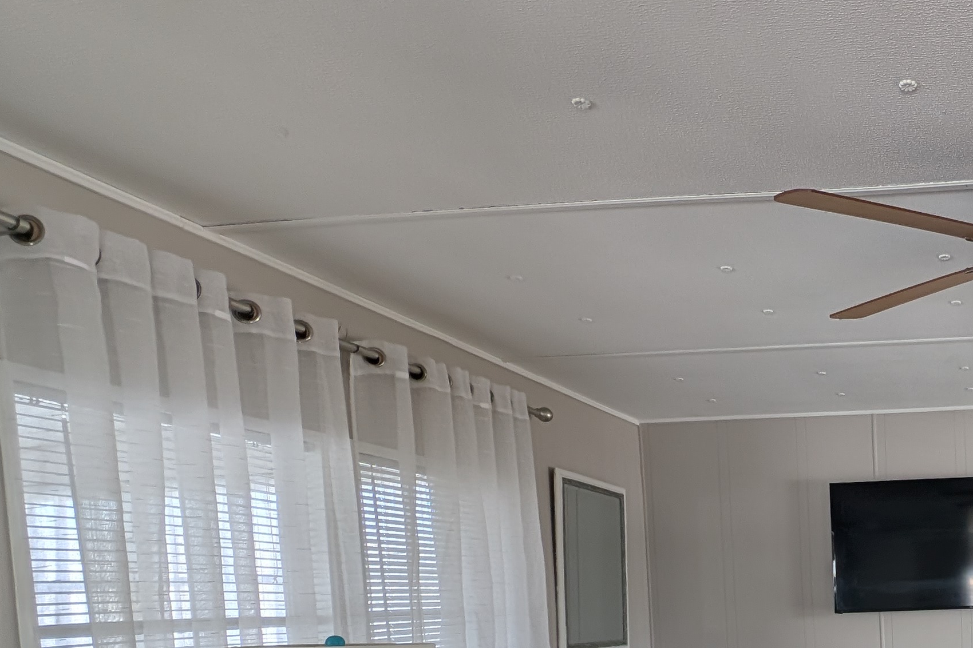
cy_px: 634
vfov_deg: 39.0
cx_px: 968
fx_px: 811
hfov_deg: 50.4
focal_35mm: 30
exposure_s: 1/44.8
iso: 38
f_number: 1.95
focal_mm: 2.23
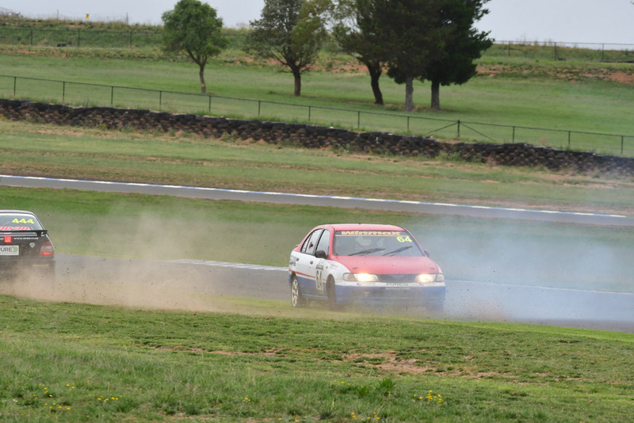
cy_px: 212
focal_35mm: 525
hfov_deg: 3.9
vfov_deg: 2.6
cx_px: 317
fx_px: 9249
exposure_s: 1/640
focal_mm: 350
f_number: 11
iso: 640
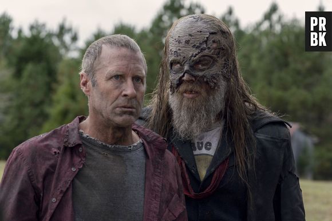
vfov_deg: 10.1
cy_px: 110
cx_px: 166
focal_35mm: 136
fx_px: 1253
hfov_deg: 15.1
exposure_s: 1/400
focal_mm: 136
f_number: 8
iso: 1250
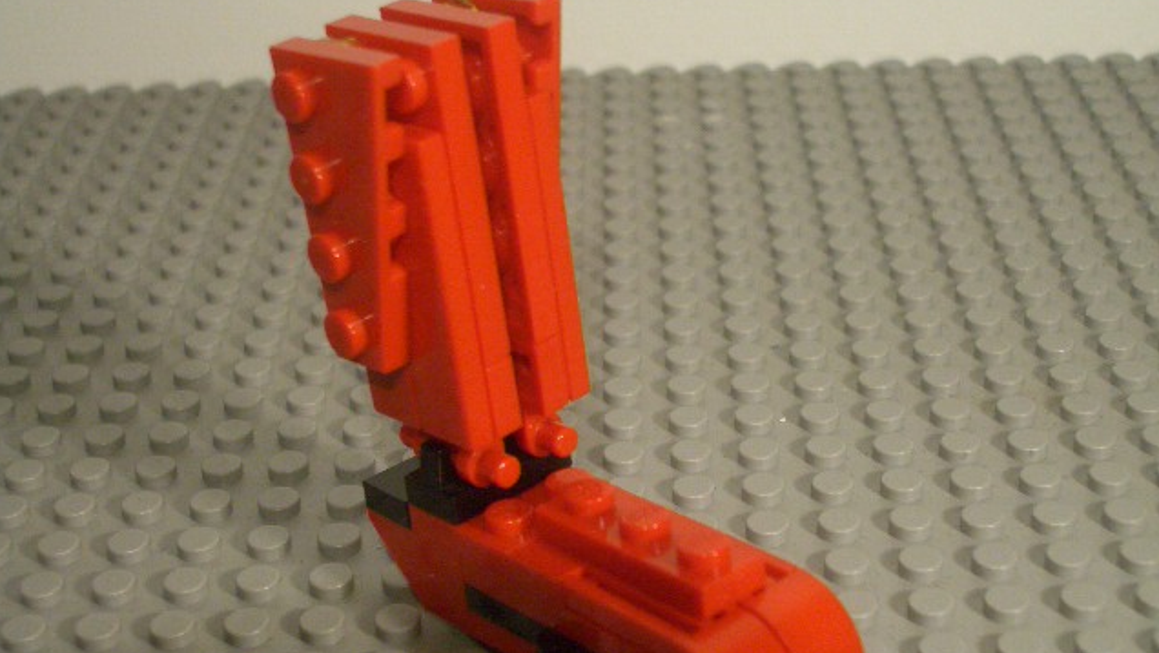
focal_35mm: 68
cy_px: 414
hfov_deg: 31.0
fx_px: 2090
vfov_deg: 17.7
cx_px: 578
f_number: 3.5
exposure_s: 1/80
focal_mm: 10.2
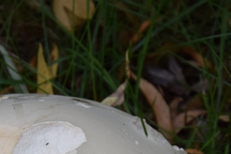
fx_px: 1930
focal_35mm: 301
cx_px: 51
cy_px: 228
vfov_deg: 4.5
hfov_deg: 6.8
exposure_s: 1/250
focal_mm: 66
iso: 400
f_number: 8
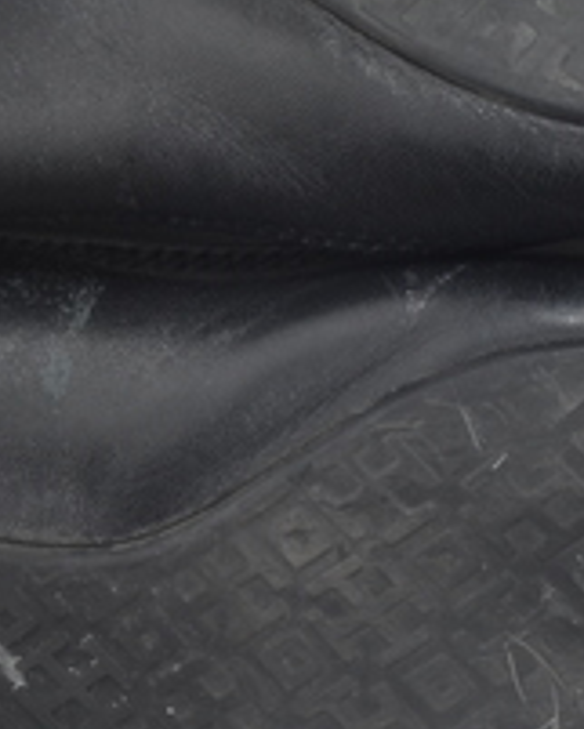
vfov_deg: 11.5
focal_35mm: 168
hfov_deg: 9.2
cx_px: 189
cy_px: 207
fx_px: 3627
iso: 200
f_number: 13
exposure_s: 1/100
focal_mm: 30
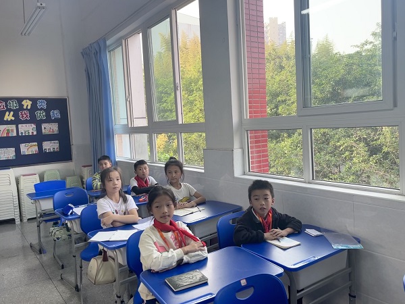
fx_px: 304
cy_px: 152
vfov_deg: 53.1
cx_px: 202
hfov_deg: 67.3
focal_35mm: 26
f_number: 1.6
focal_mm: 5.1
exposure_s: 1/157
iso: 64
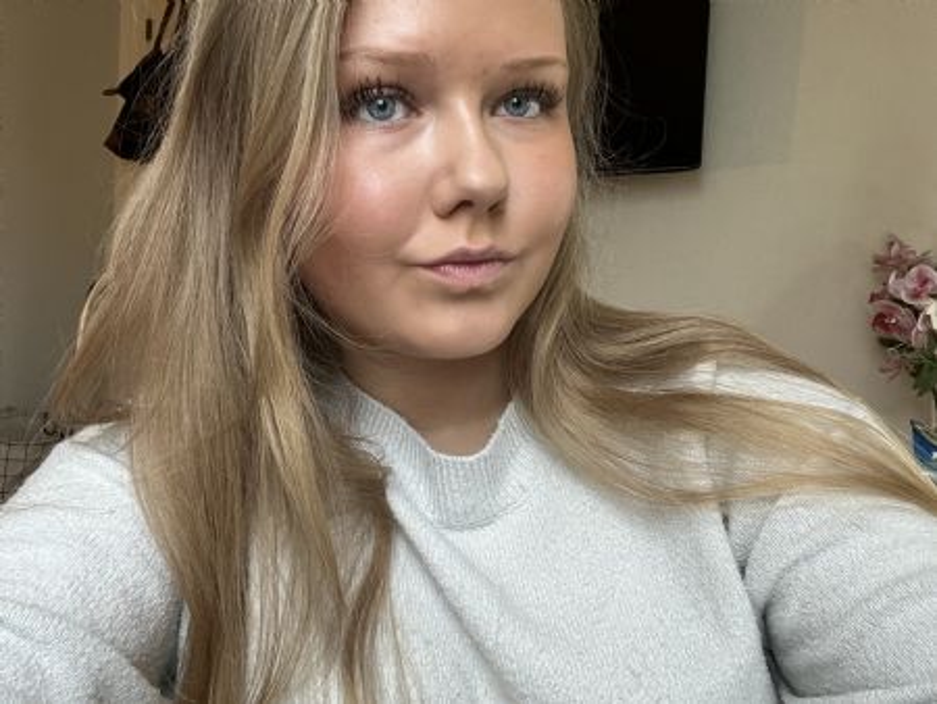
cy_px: 352
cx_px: 468
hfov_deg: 59.9
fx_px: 812
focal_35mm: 30
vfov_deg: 46.8
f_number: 2.2
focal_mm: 2.71
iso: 250
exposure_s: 1/60
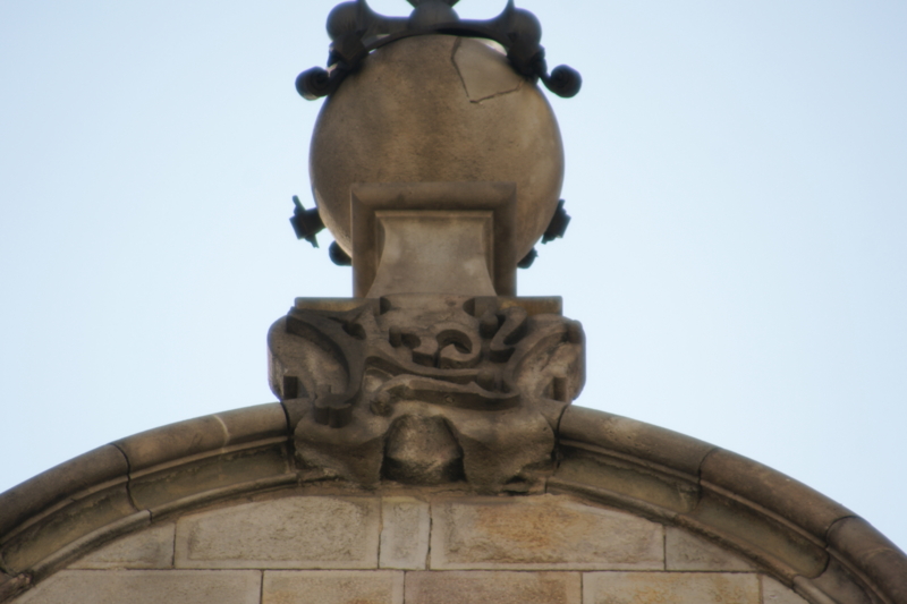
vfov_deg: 3.1
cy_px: 302
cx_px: 454
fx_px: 11334
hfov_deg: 4.6
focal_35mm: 450
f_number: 6.3
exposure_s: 1/320
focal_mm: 300
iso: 100
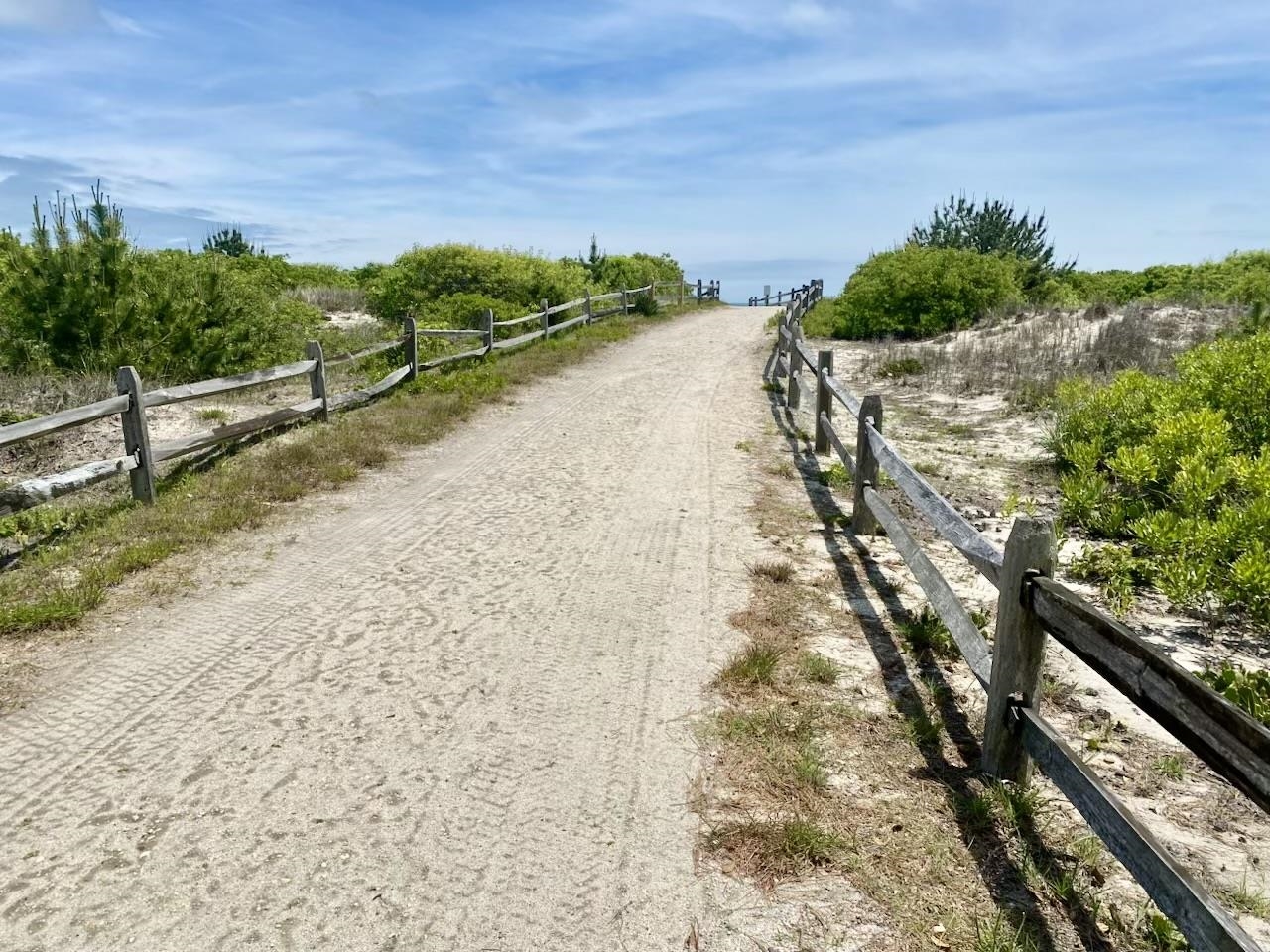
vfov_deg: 53.1
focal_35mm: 26
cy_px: 476
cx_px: 635
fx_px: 954
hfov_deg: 67.3
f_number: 1.8
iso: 32
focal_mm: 4.25
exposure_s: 1/5236
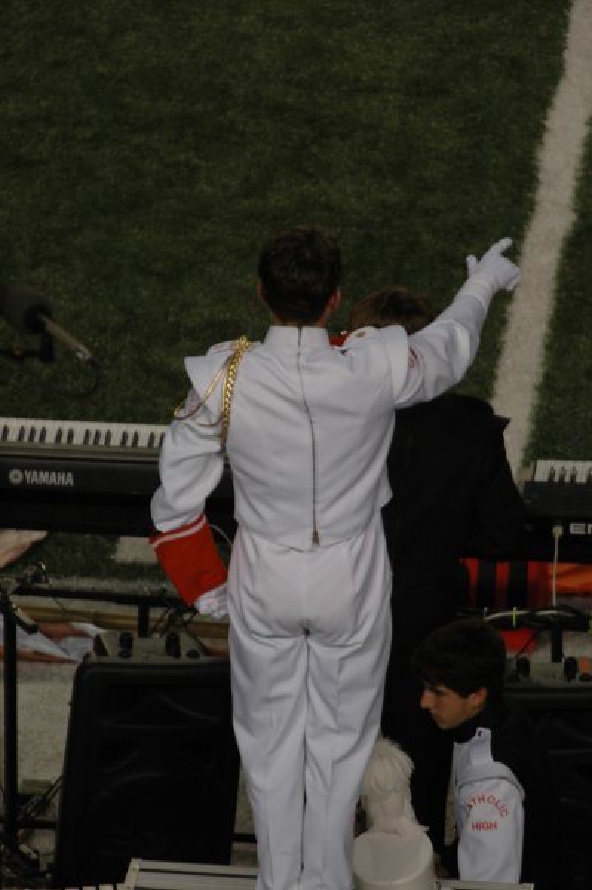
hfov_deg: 2.3
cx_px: 296
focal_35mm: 600
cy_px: 445
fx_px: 14825
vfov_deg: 3.4
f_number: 5.6
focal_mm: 400
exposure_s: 1/60
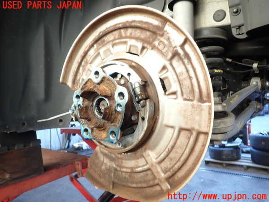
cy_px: 101
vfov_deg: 54.9
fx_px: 194
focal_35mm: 25
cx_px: 134
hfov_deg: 69.4
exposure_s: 1/60
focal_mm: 4.5
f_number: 2
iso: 100
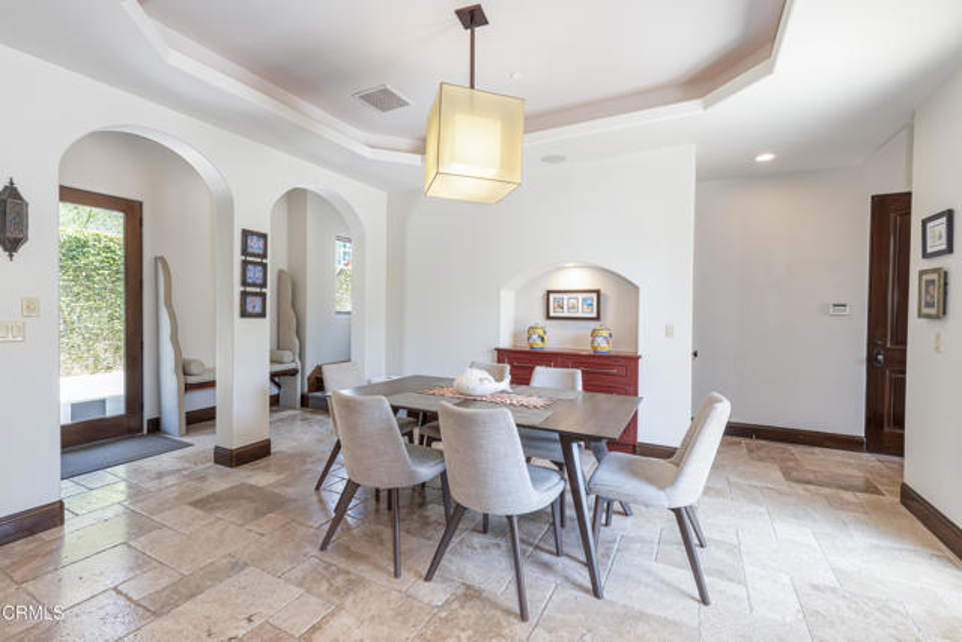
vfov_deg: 77.4
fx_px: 401
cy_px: 321
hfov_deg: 100.4
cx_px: 481
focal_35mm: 15
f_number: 8
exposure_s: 1/25
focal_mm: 15
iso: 200
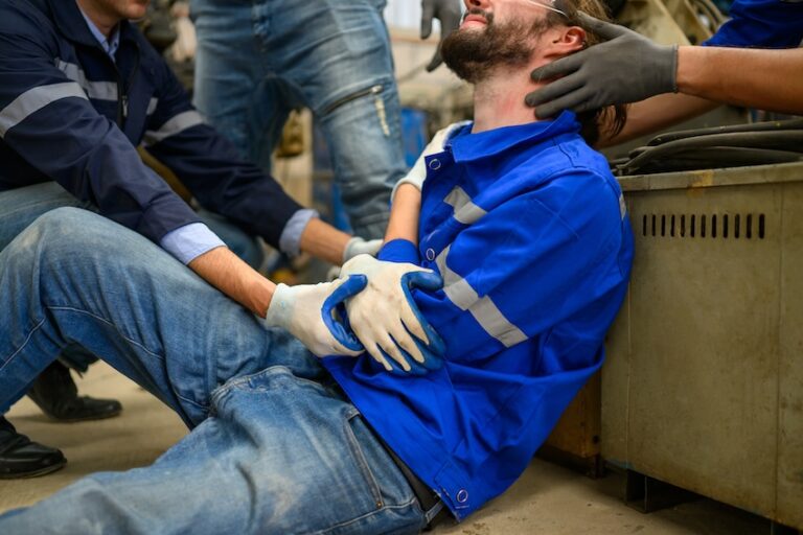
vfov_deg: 37.9
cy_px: 268
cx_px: 402
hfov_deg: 54.4
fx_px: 781
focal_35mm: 35
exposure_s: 1/250
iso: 320
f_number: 1.8
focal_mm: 35
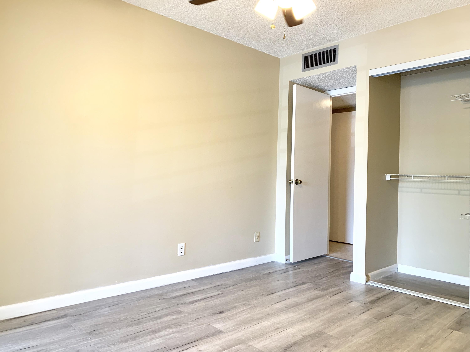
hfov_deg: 67.3
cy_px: 176
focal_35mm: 26
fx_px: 353
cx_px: 235
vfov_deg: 53.1
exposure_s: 1/65
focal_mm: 4.25
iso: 100
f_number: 1.8
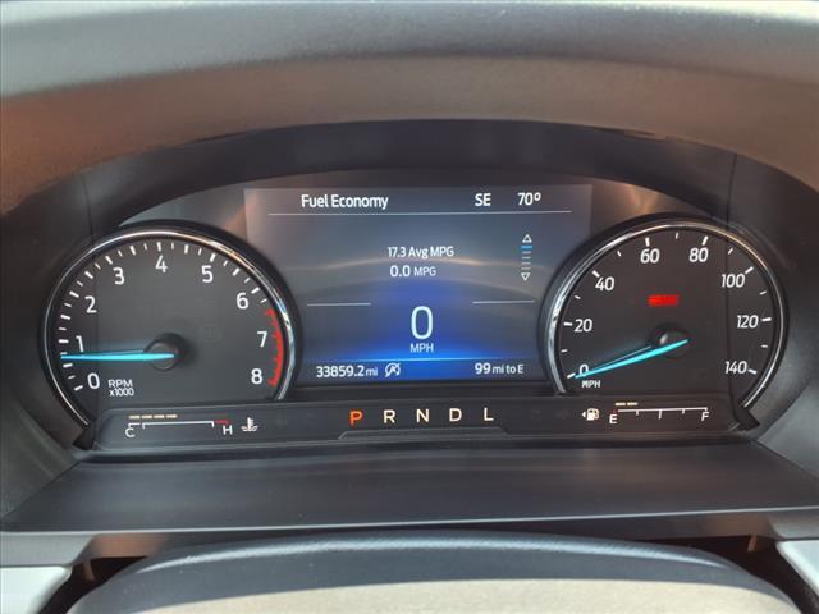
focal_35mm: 27
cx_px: 410
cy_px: 307
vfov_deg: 51.4
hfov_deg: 65.3
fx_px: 639
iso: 64
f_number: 1.9
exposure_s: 1/120
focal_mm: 3.58
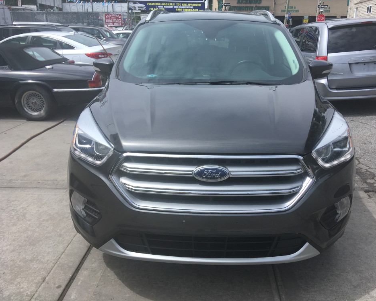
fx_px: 345
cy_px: 147
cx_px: 198
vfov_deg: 47.1
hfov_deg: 57.1
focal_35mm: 31
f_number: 2.2
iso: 25
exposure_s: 1/1603
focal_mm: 4.15
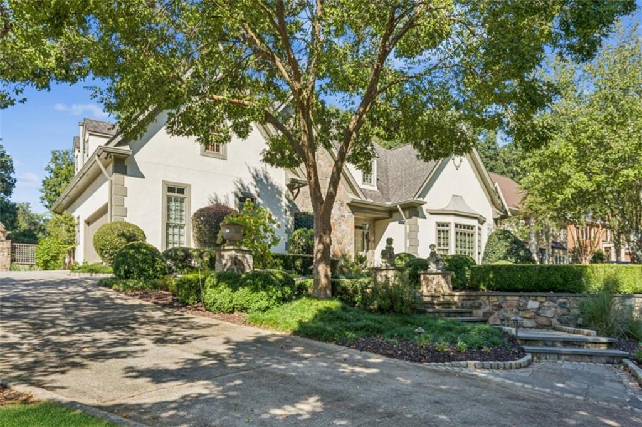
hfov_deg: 78.6
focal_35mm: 22
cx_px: 321
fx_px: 392
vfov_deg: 57.2
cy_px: 214
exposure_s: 1/250
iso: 100
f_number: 5.6
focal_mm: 22
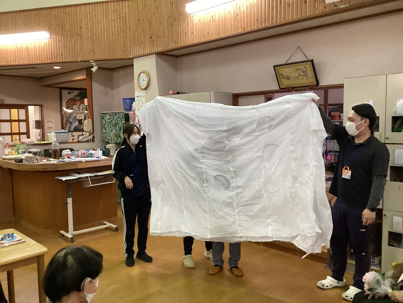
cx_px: 202
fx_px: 361
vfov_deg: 45.4
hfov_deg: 58.4
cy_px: 152
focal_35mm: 31
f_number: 2.4
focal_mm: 3.3
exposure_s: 1/60
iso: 250
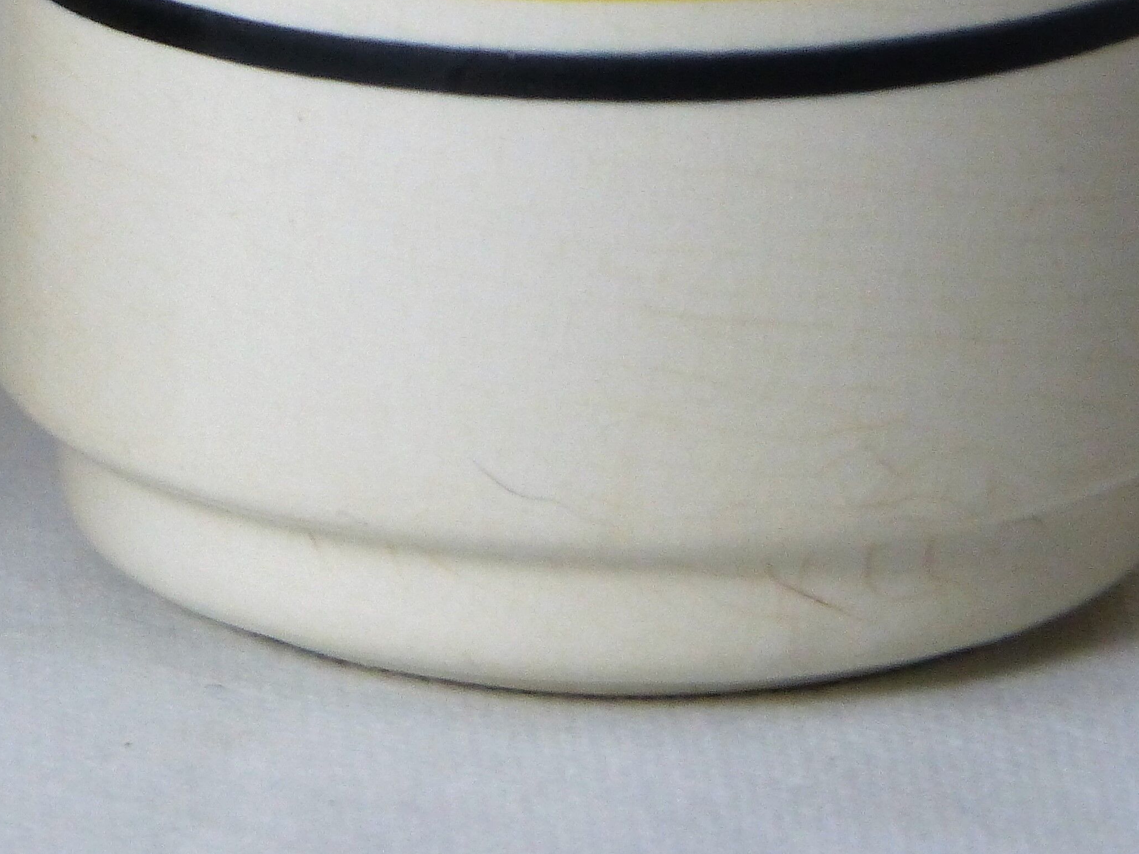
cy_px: 148
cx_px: 49
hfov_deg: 3.3
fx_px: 19578
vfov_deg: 2.5
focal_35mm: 595
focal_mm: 50.2
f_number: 2.8
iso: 250
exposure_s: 1/80
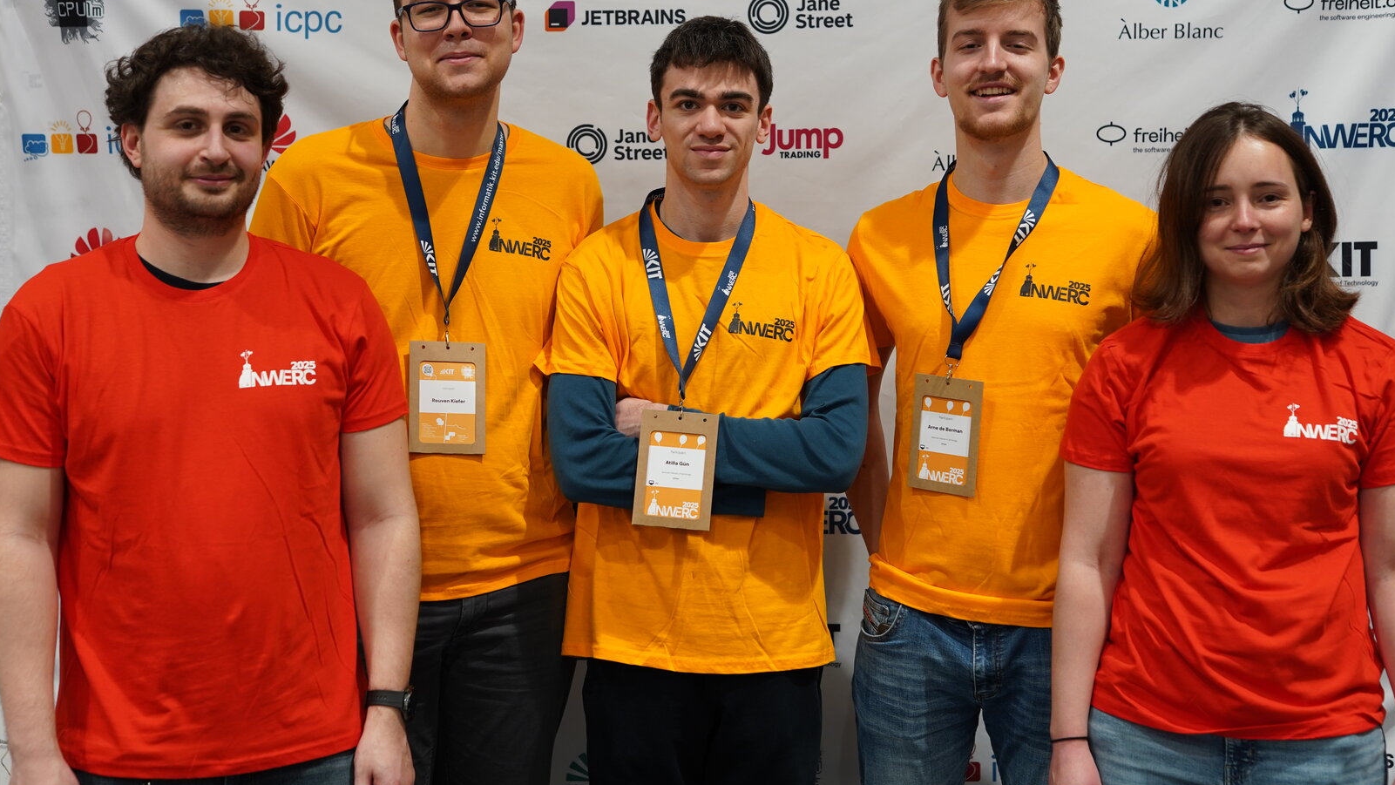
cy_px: 359
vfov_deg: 22.6
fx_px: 1961
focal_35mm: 53
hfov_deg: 39.2
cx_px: 703
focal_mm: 50
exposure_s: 1/50
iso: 640
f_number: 2.8
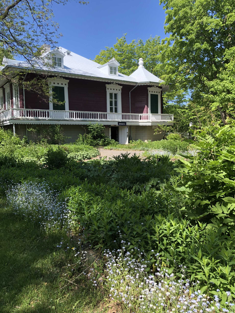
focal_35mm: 28
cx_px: 118
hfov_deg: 49.7
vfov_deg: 63.4
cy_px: 156
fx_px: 253
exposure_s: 1/727
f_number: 1.8
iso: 20
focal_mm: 4
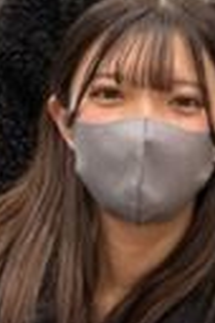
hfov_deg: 10.1
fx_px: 1141
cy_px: 144
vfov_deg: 16.2
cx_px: 397
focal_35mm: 127
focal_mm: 5.7
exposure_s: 1/100
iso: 64
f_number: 1.5
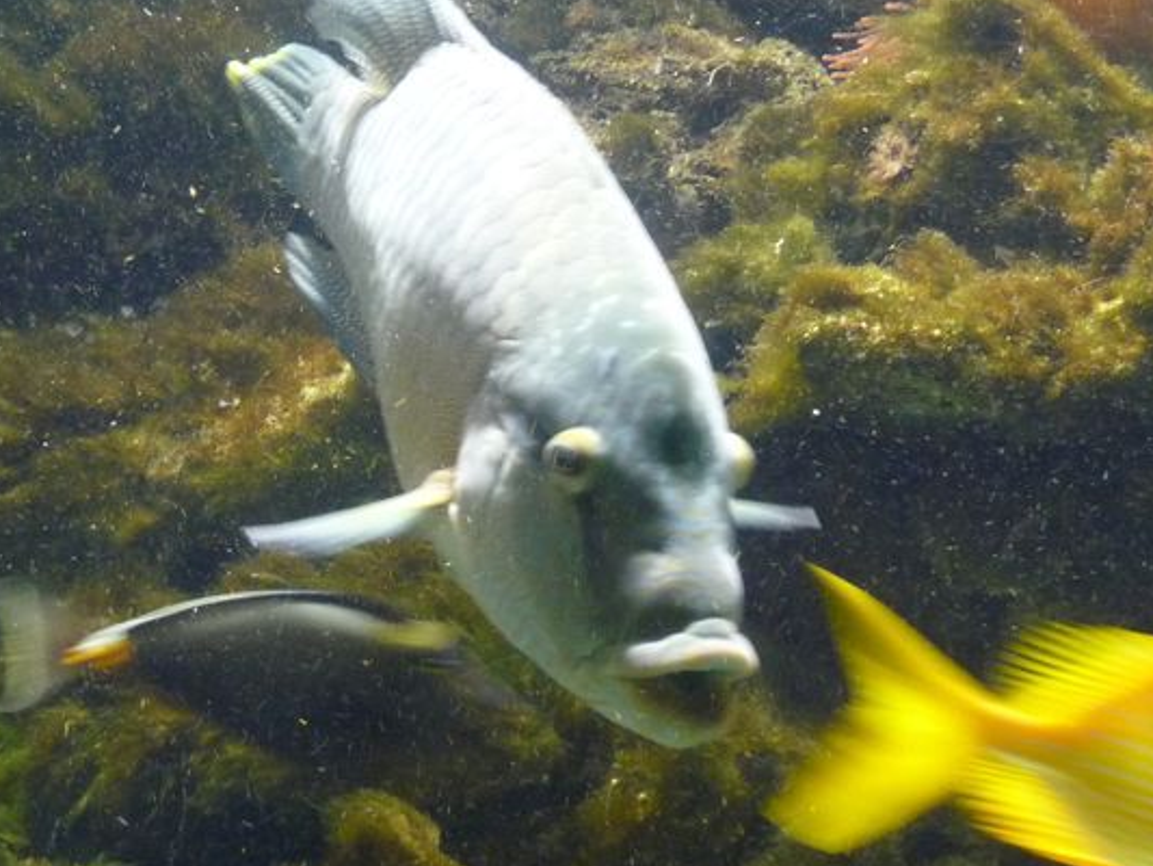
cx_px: 467
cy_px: 398
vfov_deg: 16.4
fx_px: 2998
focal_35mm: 90
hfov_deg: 21.7
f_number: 4.3
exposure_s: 1/15
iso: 400
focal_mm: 9.3
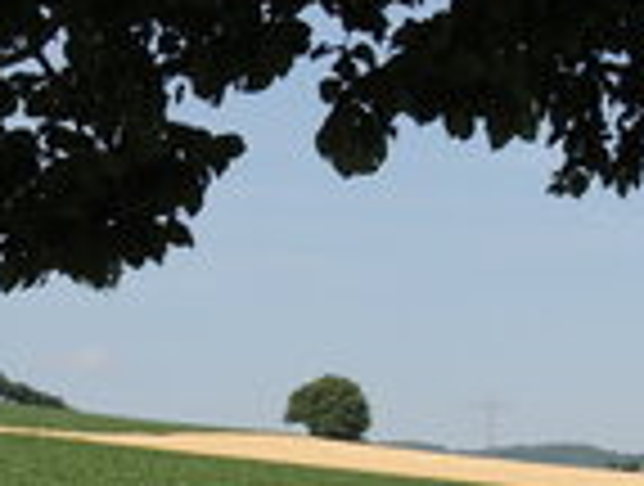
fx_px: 2238
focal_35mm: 120
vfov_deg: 12.4
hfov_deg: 16.4
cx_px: 252
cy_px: 261
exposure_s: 1/1000
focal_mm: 7.6
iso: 100
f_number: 3.4
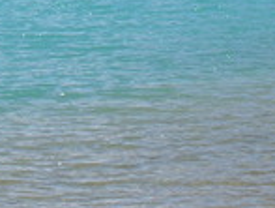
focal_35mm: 337
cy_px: -149
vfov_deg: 4.4
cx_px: -152
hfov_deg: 5.8
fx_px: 2684
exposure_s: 1/158
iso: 50
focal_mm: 18
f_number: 6.6
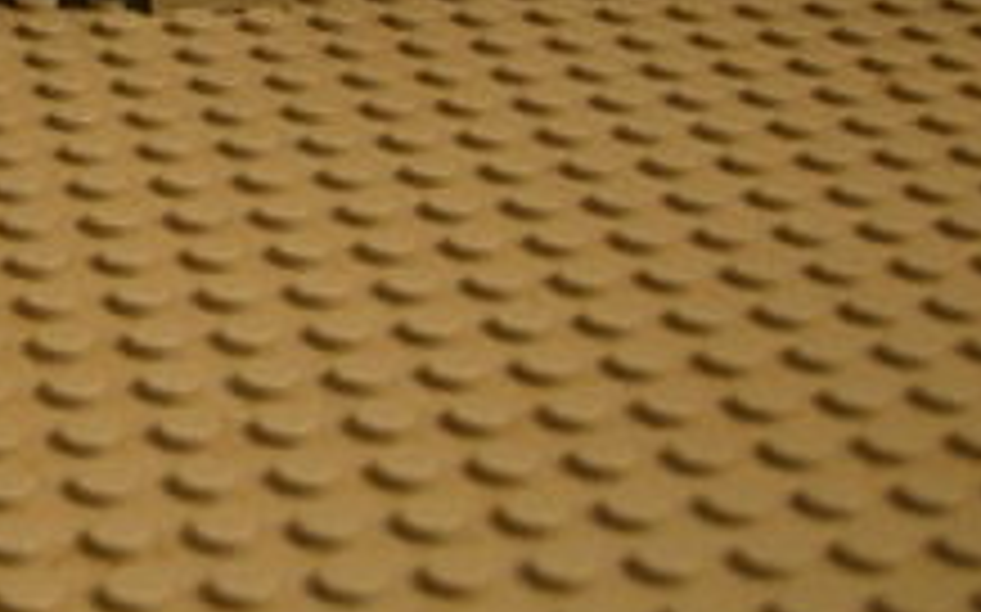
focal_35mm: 112
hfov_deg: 17.5
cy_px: -369
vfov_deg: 11.1
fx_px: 2993
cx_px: -270
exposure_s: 1/4
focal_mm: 7.5
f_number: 2.7
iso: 173
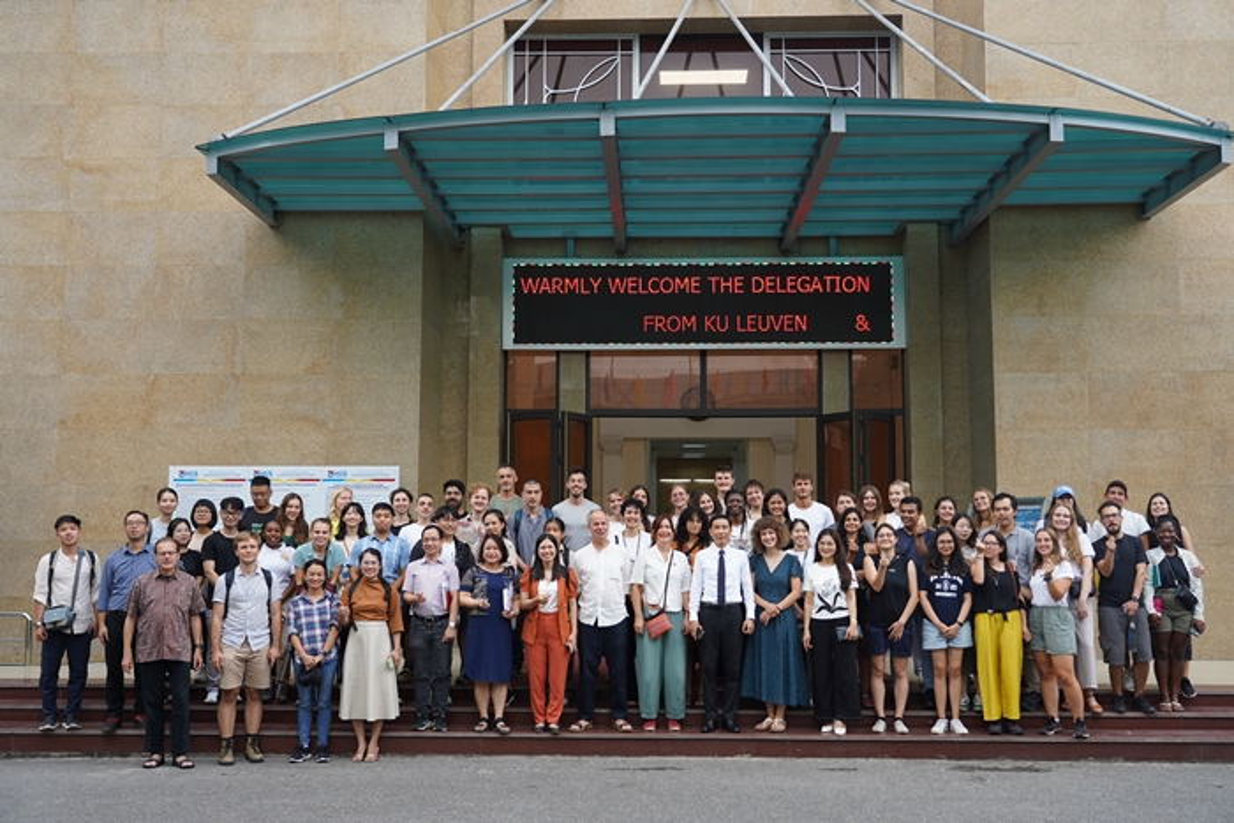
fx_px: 1234
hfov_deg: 53.1
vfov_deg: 36.9
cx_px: 617
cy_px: 412
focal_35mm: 36
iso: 200
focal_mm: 36
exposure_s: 1/160
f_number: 4
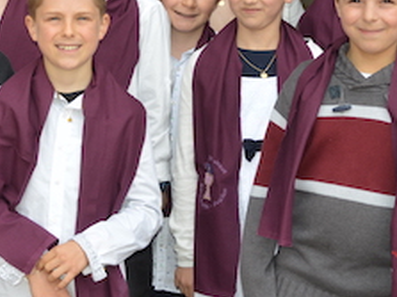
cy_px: 13
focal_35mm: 124
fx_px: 1421
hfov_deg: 15.8
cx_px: 107
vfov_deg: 11.8
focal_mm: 32
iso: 100
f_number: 5
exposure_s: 1/200
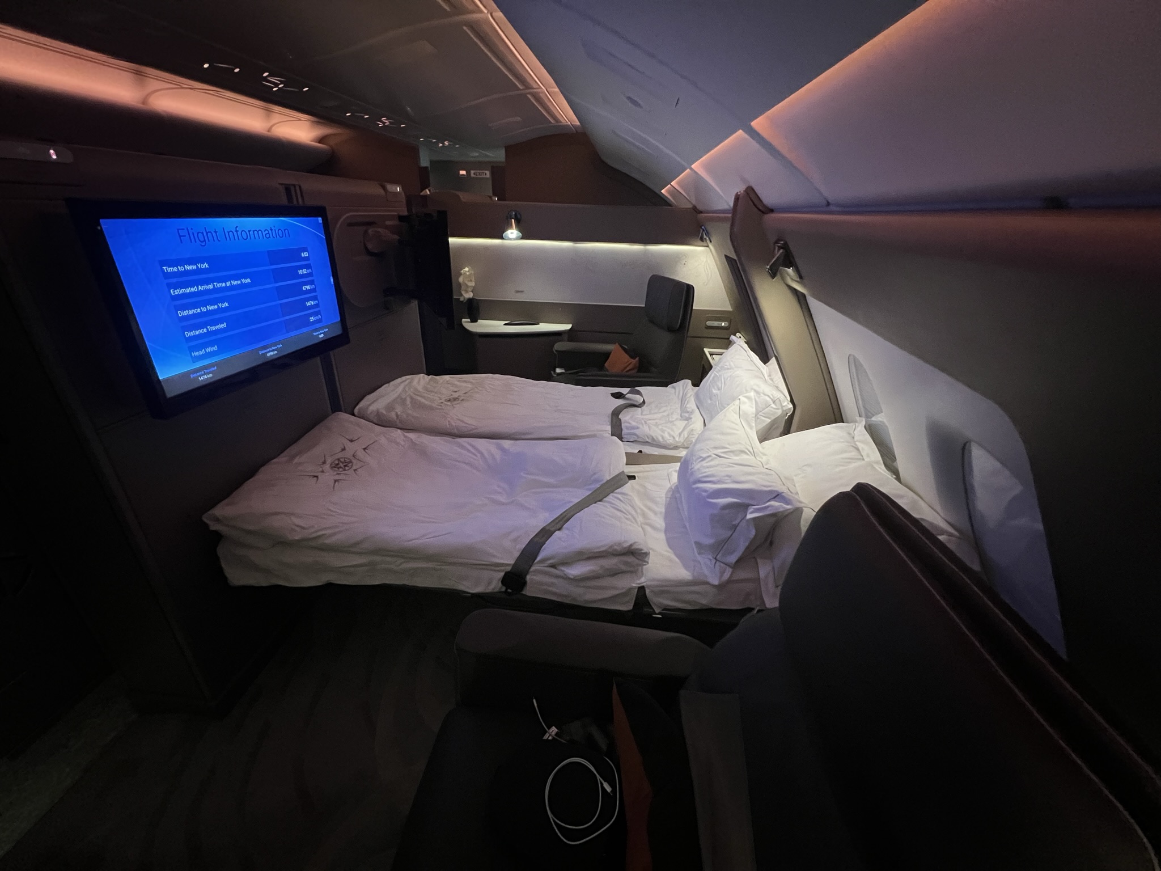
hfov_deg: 106.2
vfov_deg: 89.9
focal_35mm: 13
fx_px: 436
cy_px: 436
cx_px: 580
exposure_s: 1/33
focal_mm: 1.57
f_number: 1.8
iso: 800
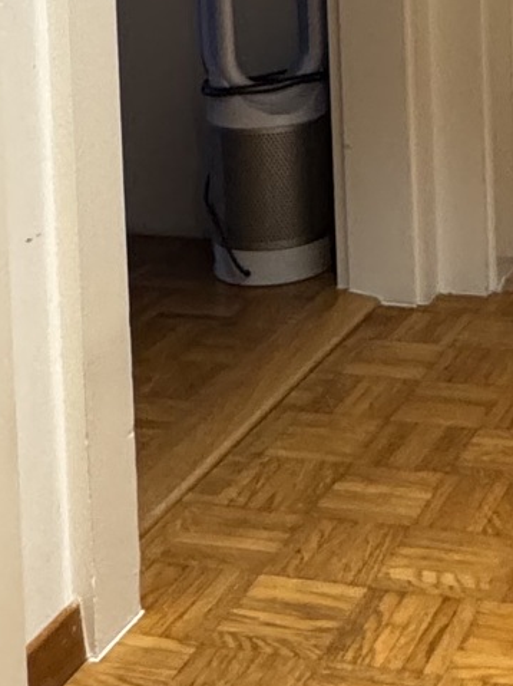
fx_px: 1483
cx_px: 606
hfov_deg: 18.6
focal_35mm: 75
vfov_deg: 23.5
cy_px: -165
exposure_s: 1/50
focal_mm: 2.22
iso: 400
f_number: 2.2
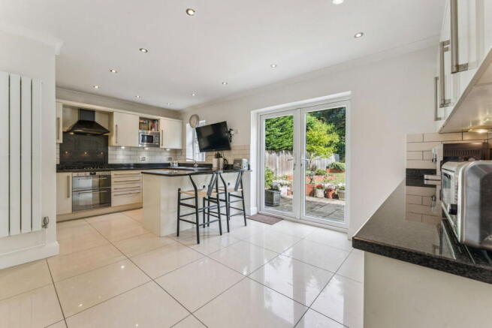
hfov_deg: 104.2
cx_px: 246
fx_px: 191
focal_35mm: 14
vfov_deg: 81.2
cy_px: 164
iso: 160
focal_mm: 14
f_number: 9
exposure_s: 1/10
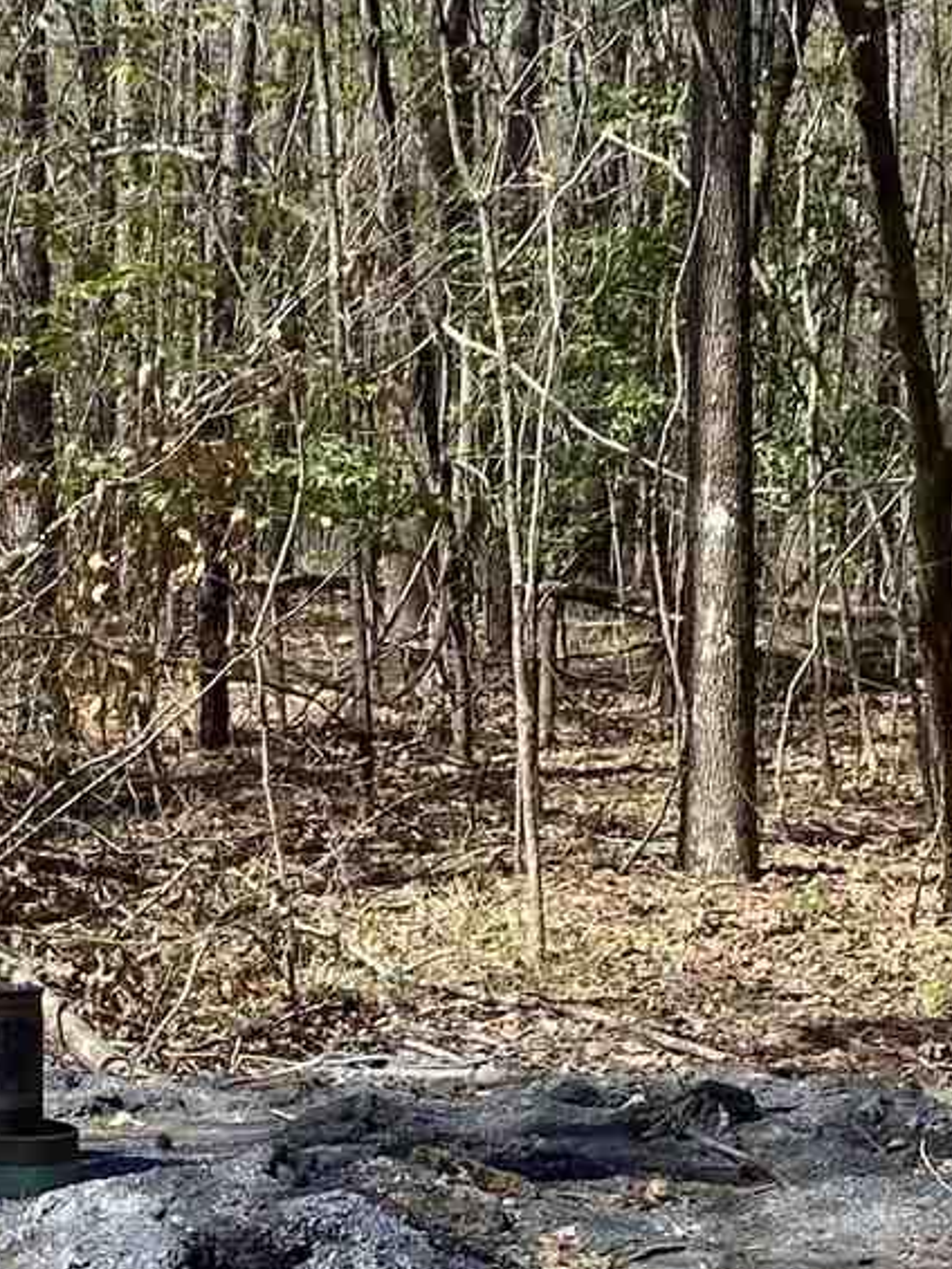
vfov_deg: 17.9
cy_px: 1377
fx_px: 3885
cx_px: -162
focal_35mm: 106
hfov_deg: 13.6
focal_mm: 4.25
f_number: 1.8
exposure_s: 1/1063
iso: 32
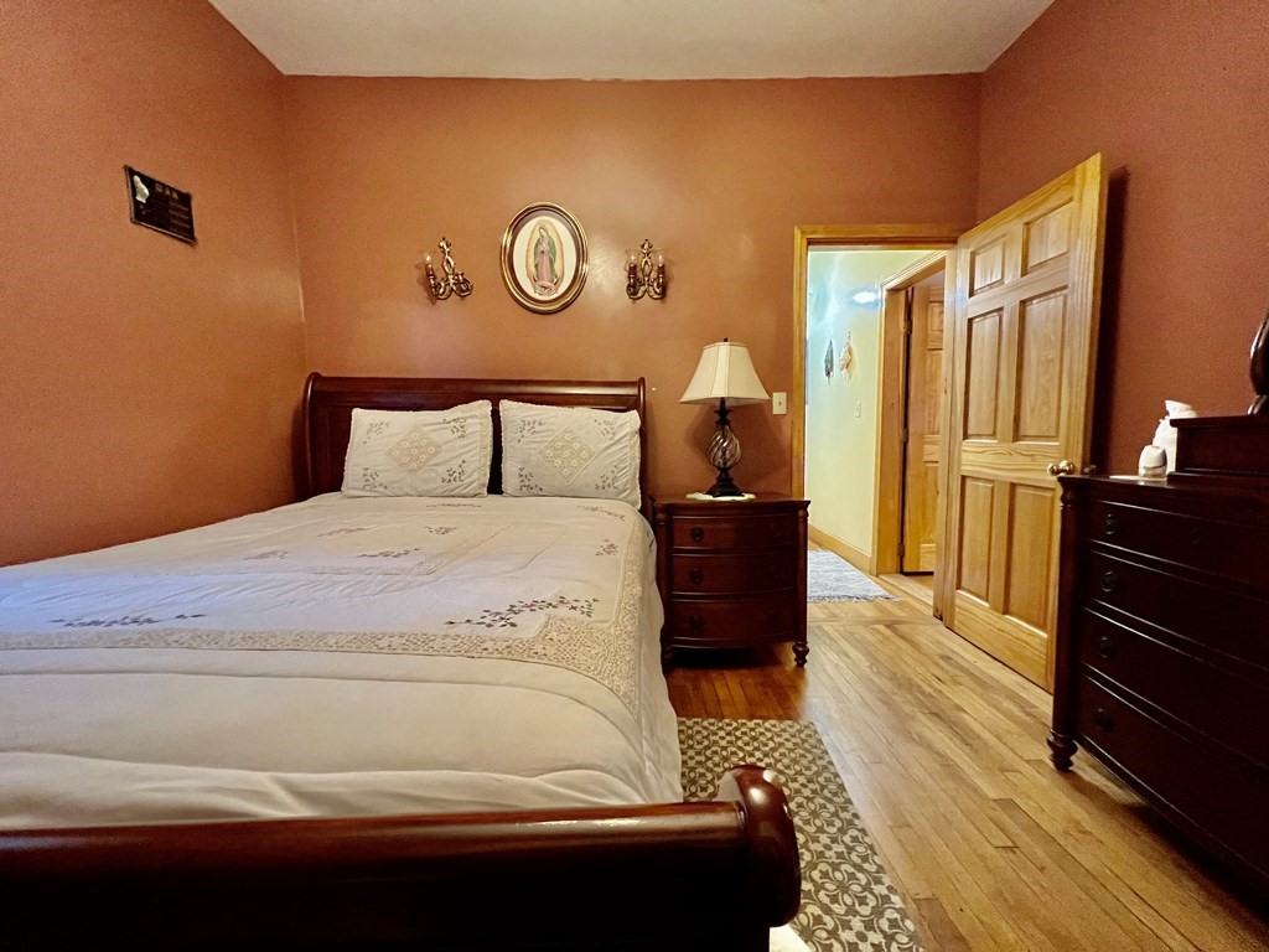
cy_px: 476
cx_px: 634
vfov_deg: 89.9
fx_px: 477
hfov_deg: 106.2
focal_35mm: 13
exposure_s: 1/60
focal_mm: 1.57
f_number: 1.8
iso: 640
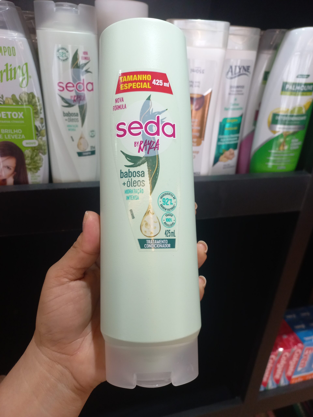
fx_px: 301
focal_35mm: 25
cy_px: 208
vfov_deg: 69.4
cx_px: 156
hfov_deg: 54.9
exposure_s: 1/60
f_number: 1.8
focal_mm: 4.6
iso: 160
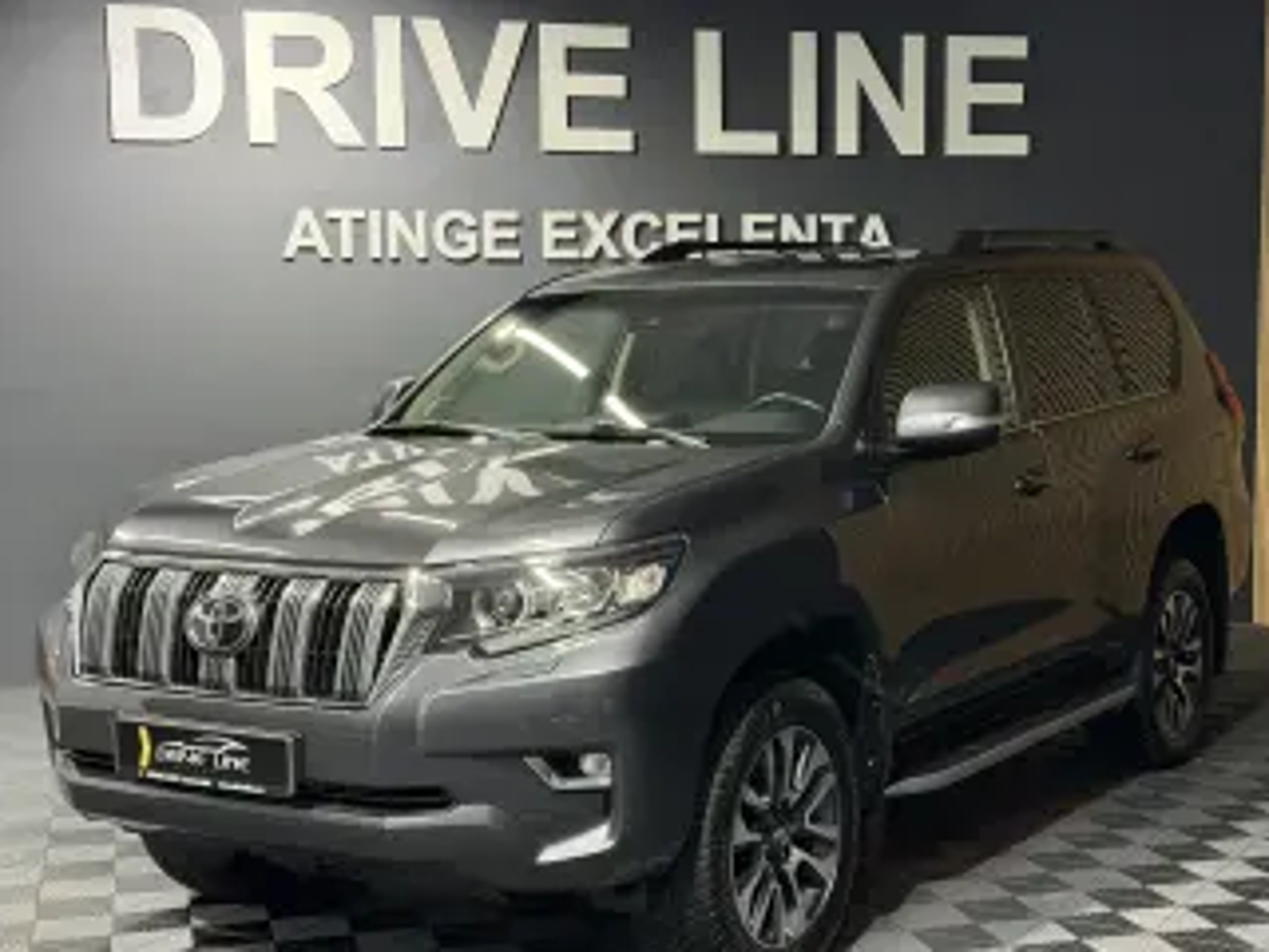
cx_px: 694
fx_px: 1980
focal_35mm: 54
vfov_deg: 27.0
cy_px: 520
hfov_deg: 35.5
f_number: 1.78
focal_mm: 6.76
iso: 250
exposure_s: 1/50
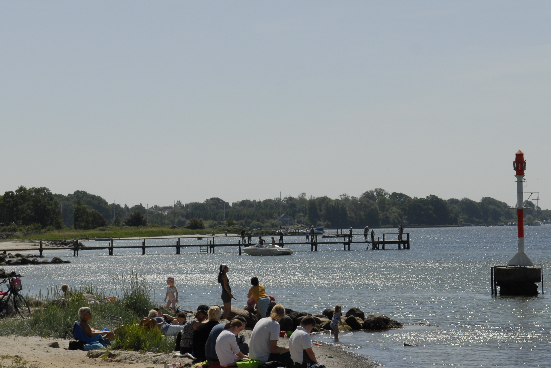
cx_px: 344
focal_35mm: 133
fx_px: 2033
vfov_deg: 10.3
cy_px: 140
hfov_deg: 15.4
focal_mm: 55
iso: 200
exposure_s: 1/1250
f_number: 8
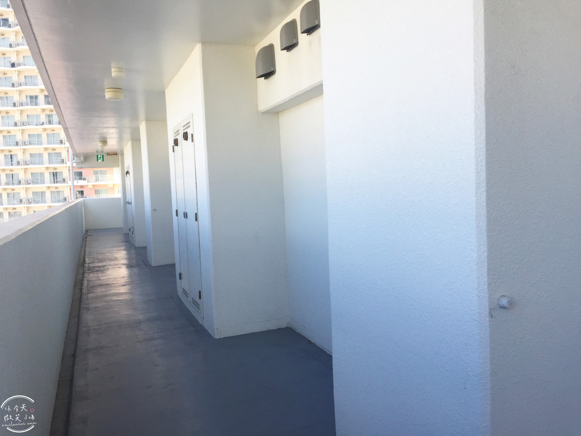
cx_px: 290
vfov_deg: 48.2
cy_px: 218
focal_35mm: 29
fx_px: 487
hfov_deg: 61.7
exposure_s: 1/842
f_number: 2.2
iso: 32
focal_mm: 4.15
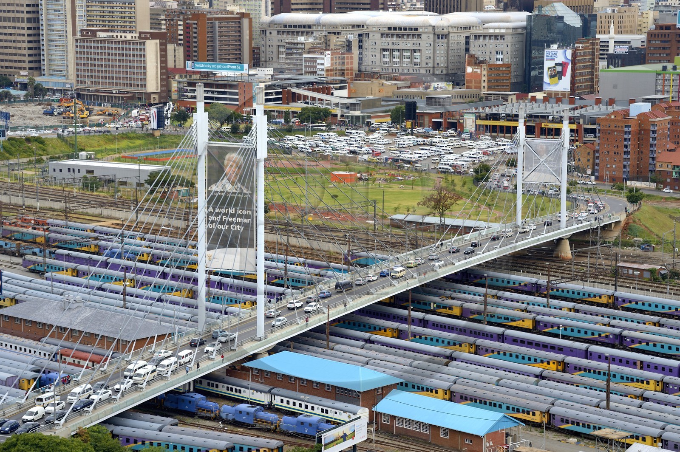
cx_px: 340
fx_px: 1793
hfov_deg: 21.5
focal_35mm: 95
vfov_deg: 14.4
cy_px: 226
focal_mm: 95
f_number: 6.3
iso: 200
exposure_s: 1/320
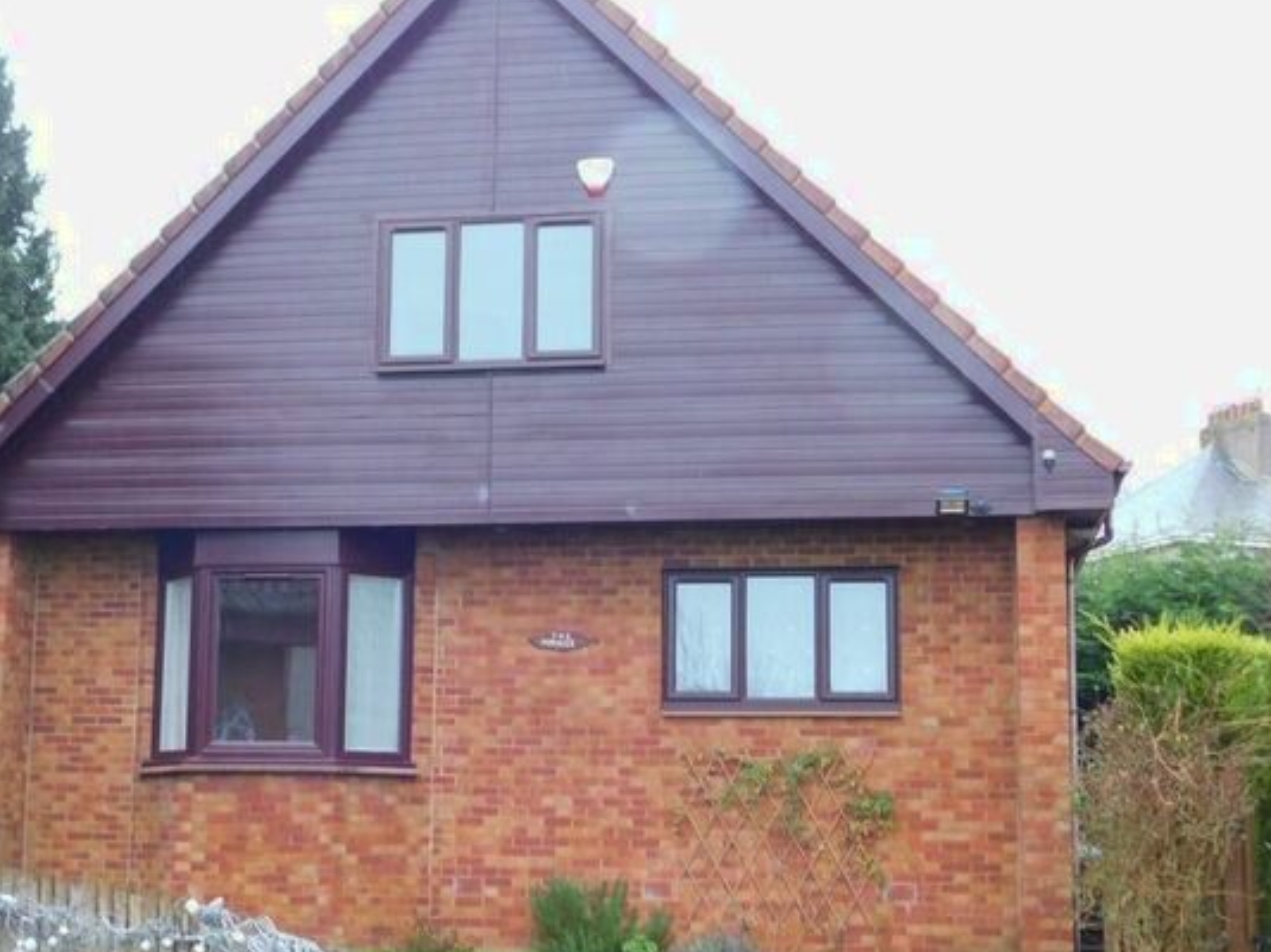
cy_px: 532
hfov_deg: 32.6
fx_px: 2165
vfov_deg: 24.8
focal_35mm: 59
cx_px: 488
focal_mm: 8
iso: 180
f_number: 3.7
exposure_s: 1/30
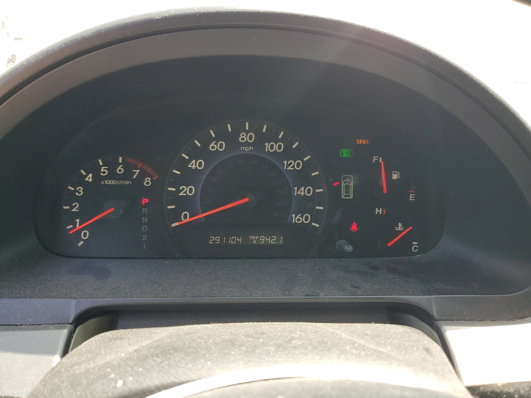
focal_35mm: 26
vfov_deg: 53.1
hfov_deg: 67.3
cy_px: 199
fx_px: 399
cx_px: 266
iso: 50
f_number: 1.5
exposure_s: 1/286
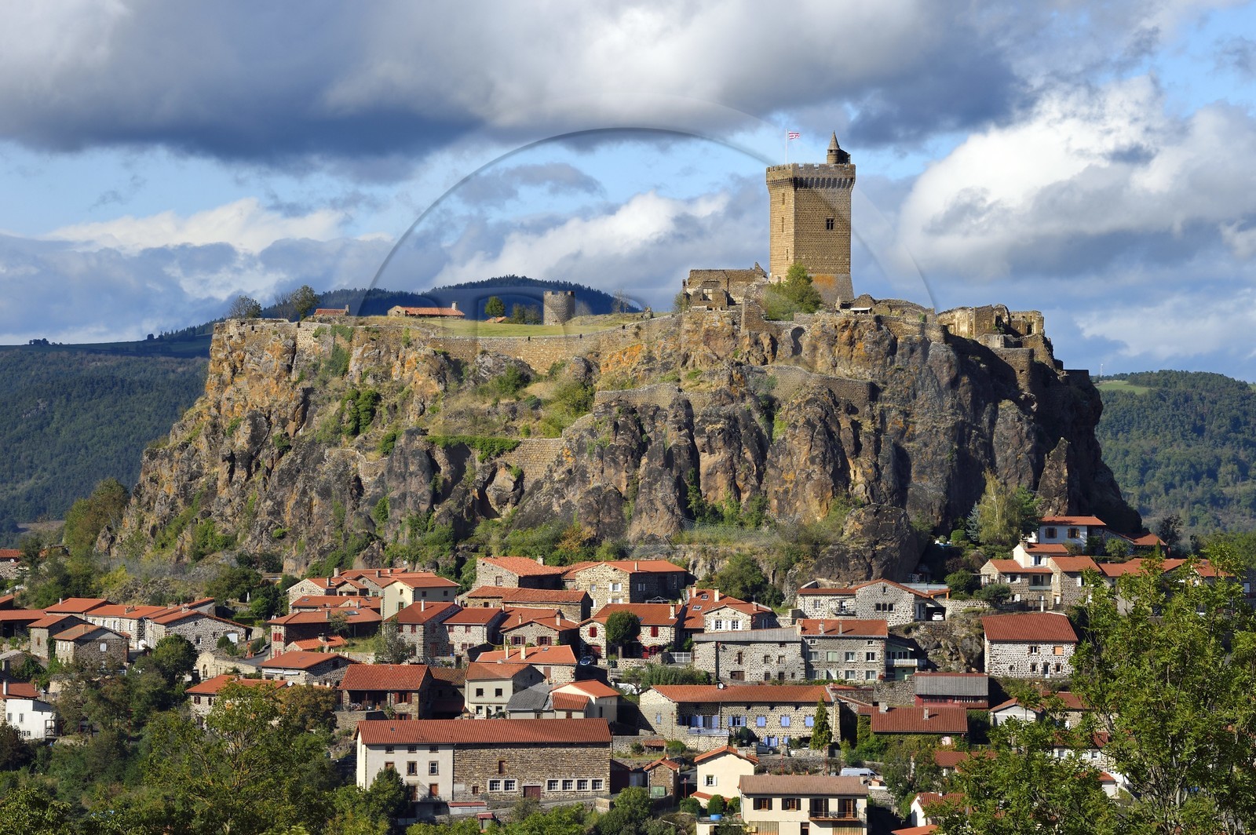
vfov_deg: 8.8
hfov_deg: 13.3
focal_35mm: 155
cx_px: 628
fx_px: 5403
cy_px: 418
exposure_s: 1/250
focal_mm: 155
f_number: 14
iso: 200
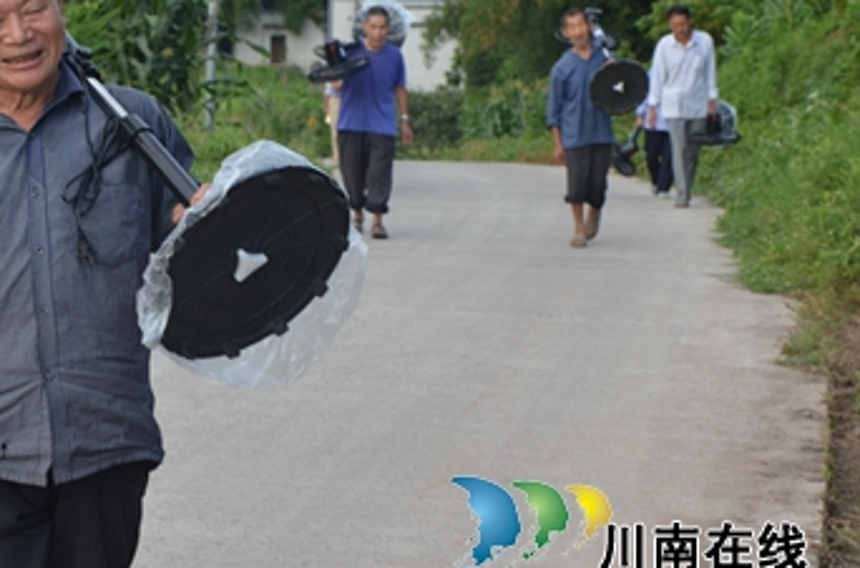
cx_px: 279
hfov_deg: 17.9
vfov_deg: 11.9
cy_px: 248
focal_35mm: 114
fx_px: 2716
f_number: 7.1
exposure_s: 1/200
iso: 200
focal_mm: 52
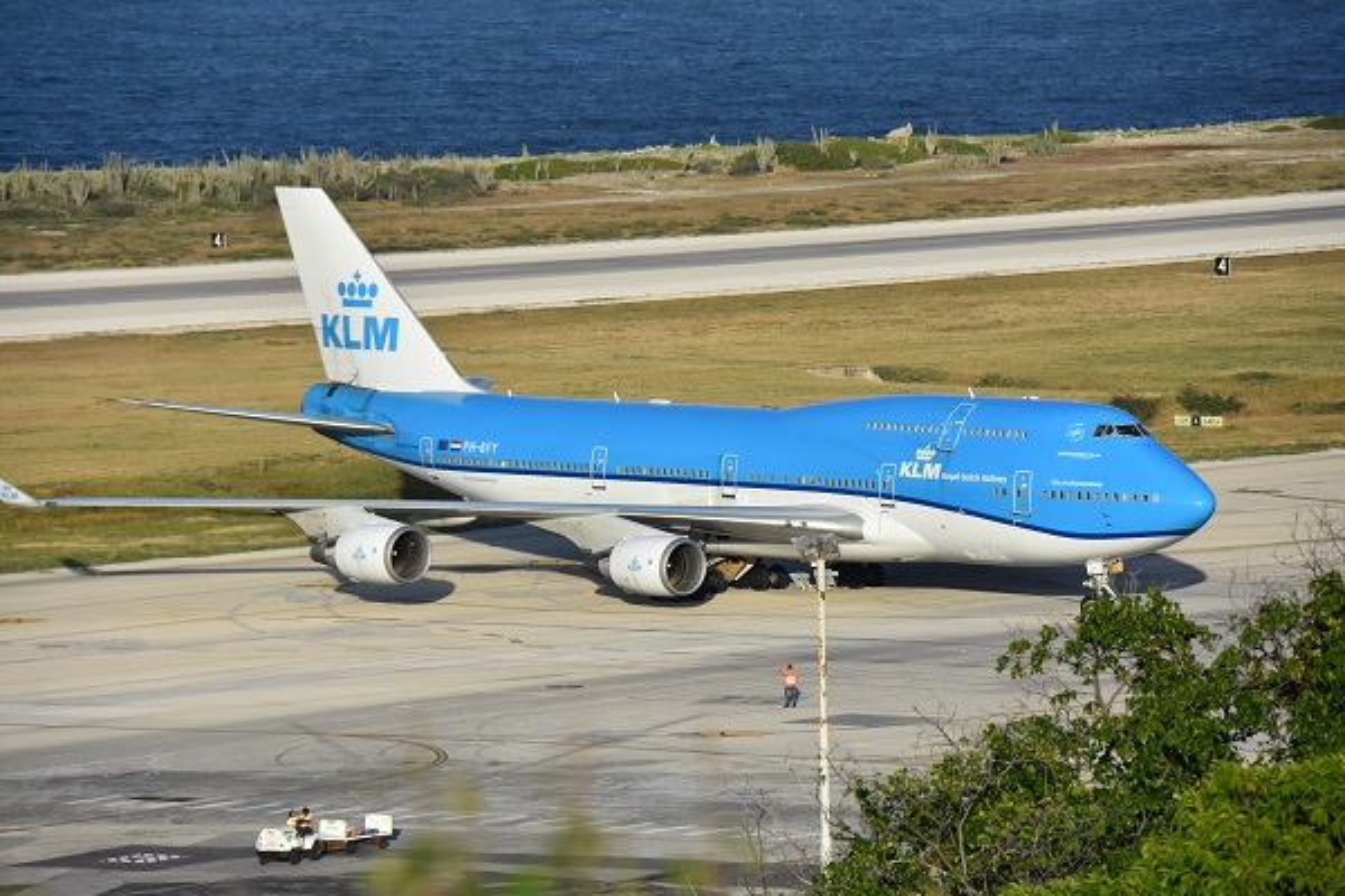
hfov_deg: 7.2
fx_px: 10647
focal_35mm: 285
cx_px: 672
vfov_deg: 4.8
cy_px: 448
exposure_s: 1/2500
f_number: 6.3
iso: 800
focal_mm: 190
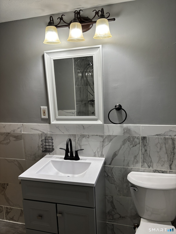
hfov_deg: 53.1
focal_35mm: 26
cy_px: 117
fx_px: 176
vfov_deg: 67.3
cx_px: 88
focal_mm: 5.96
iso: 80
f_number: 1.6
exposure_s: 1/120
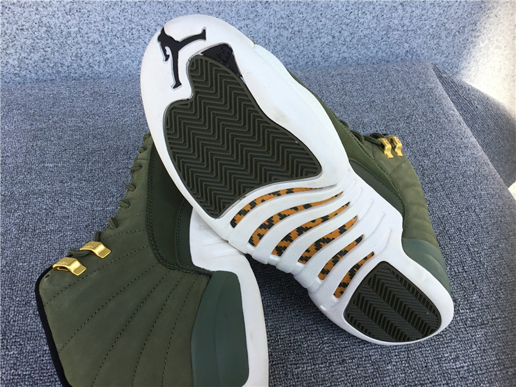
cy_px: 194
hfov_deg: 58.4
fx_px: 462
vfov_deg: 45.4
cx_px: 258
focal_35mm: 31
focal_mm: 3.3
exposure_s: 1/509
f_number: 2.4
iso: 25
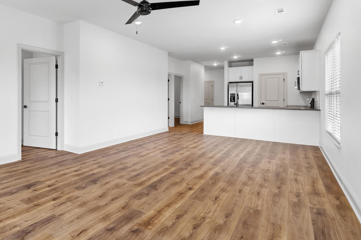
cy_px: 98
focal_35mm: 22
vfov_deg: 56.8
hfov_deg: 74.6
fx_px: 221
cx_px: 104
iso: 200
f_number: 9
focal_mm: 10
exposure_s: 1.3
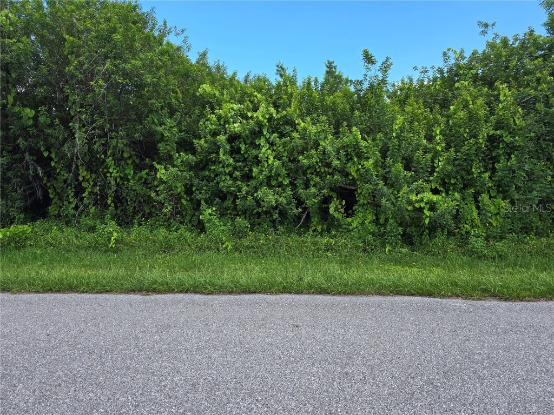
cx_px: 277
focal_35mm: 23
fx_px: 368
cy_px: 208
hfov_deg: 73.9
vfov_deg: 58.9
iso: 12
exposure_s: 1/215
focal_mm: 6.3
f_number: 1.7
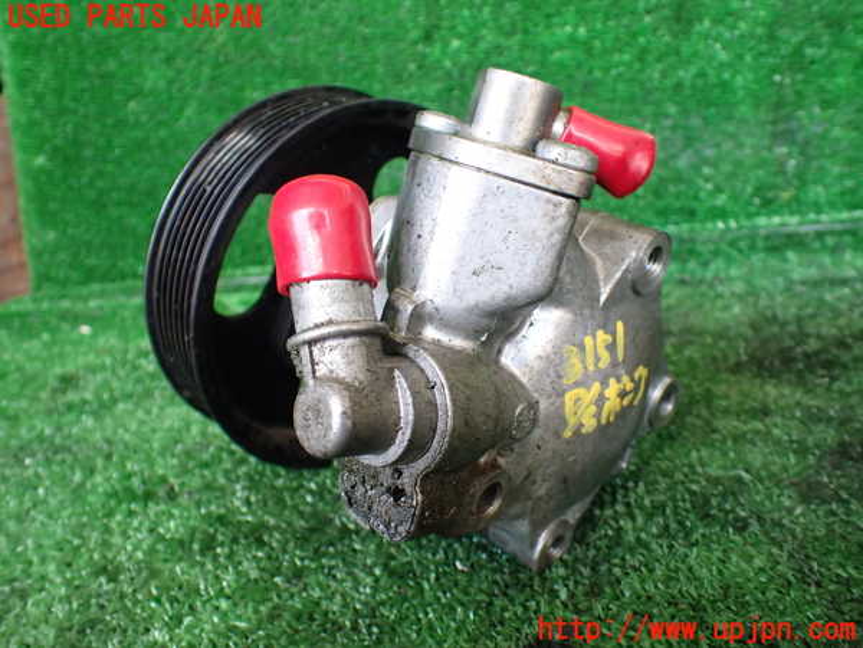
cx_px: 432
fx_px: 748
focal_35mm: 30
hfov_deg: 60.0
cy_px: 324
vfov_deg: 46.8
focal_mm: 5.4
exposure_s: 1/125
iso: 400
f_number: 2.3
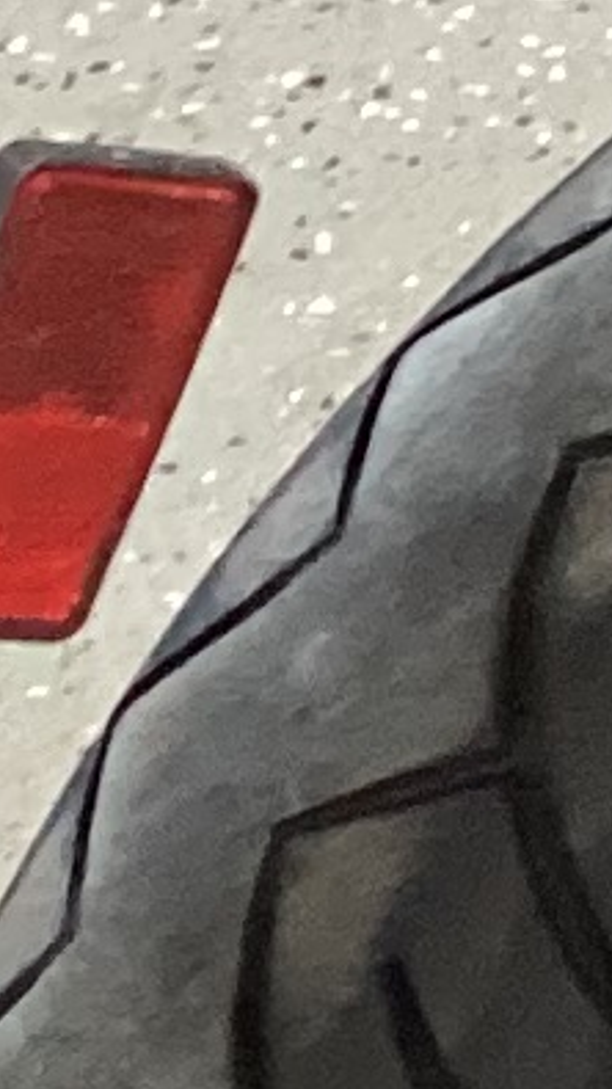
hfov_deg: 4.1
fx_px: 8054
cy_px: -1042
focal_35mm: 279
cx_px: 2332
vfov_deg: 7.4
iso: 250
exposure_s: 1/40
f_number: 2.4
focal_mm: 3.3
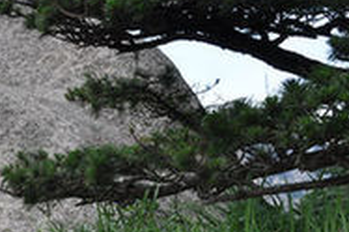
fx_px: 919
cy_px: 161
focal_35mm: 95
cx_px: 15
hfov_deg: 20.9
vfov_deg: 14.3
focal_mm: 28
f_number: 10
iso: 200
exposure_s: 1/100
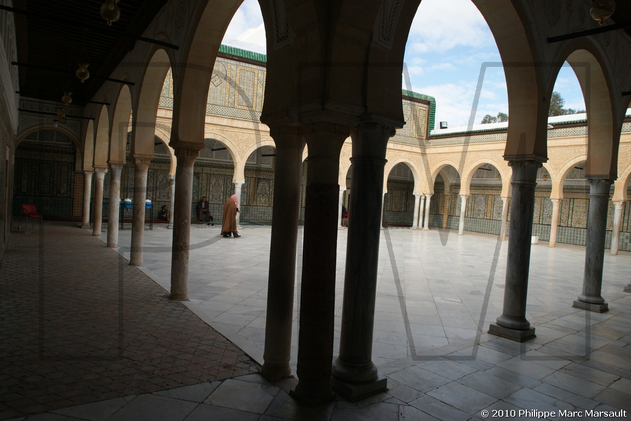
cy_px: 210
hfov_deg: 73.7
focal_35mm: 24
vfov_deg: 53.2
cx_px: 316
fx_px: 421
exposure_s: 1/125
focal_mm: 24
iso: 100
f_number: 9
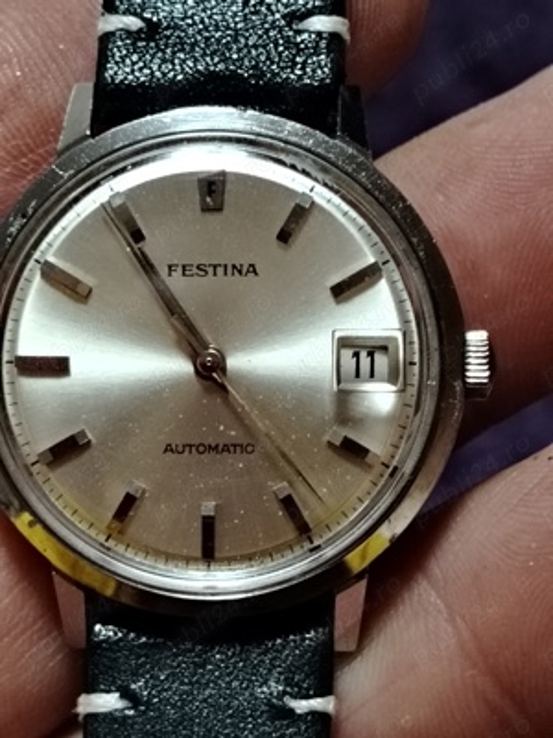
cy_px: 369
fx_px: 2812
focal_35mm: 132
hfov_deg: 11.2
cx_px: 276
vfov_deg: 14.9
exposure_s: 1/50
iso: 559
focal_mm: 5.25
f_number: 1.75
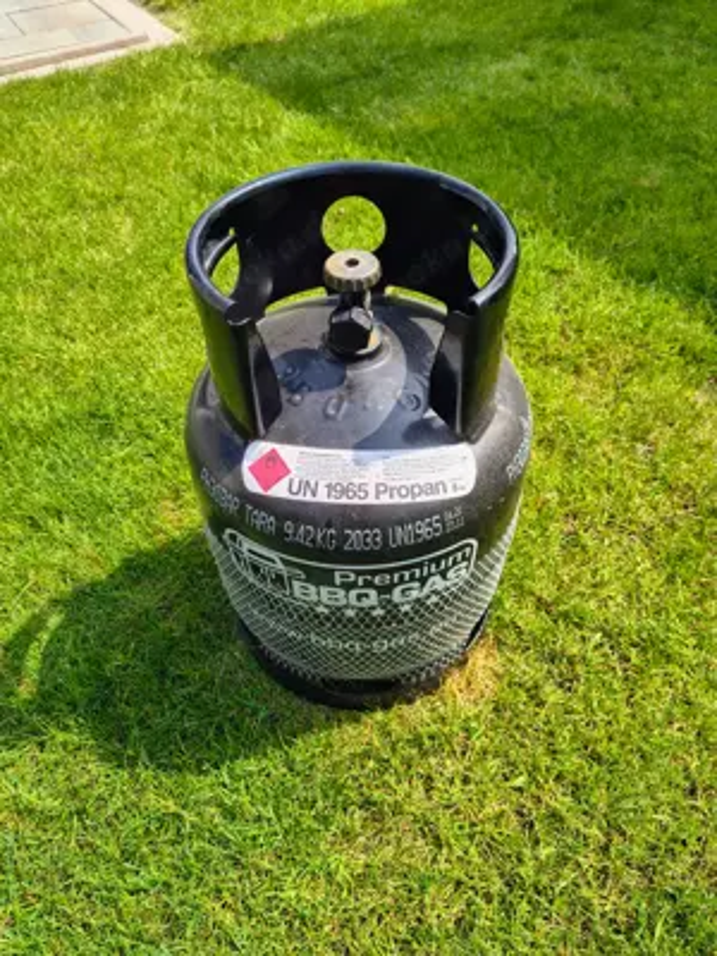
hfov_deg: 58.9
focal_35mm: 23
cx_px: 358
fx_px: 635
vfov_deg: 73.9
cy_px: 478
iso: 101
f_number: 1.8
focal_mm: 5.56
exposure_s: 1/1814
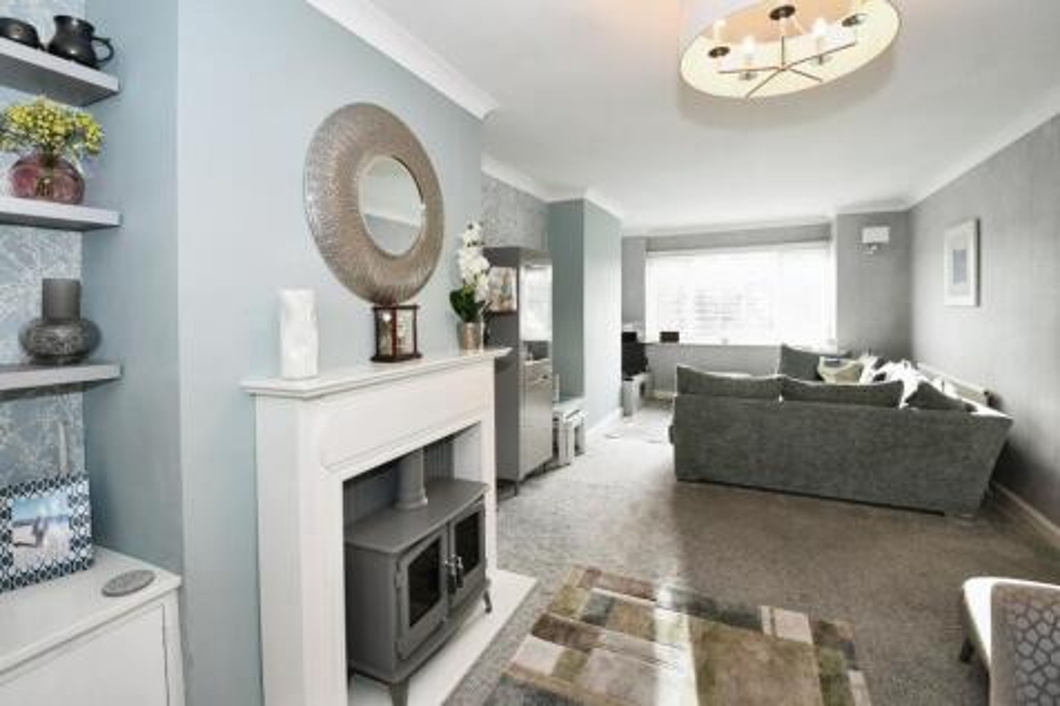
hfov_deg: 100.4
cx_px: 530
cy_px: 353
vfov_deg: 77.3
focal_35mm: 15
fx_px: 441
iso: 800
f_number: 7.1
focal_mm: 10
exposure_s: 1/60
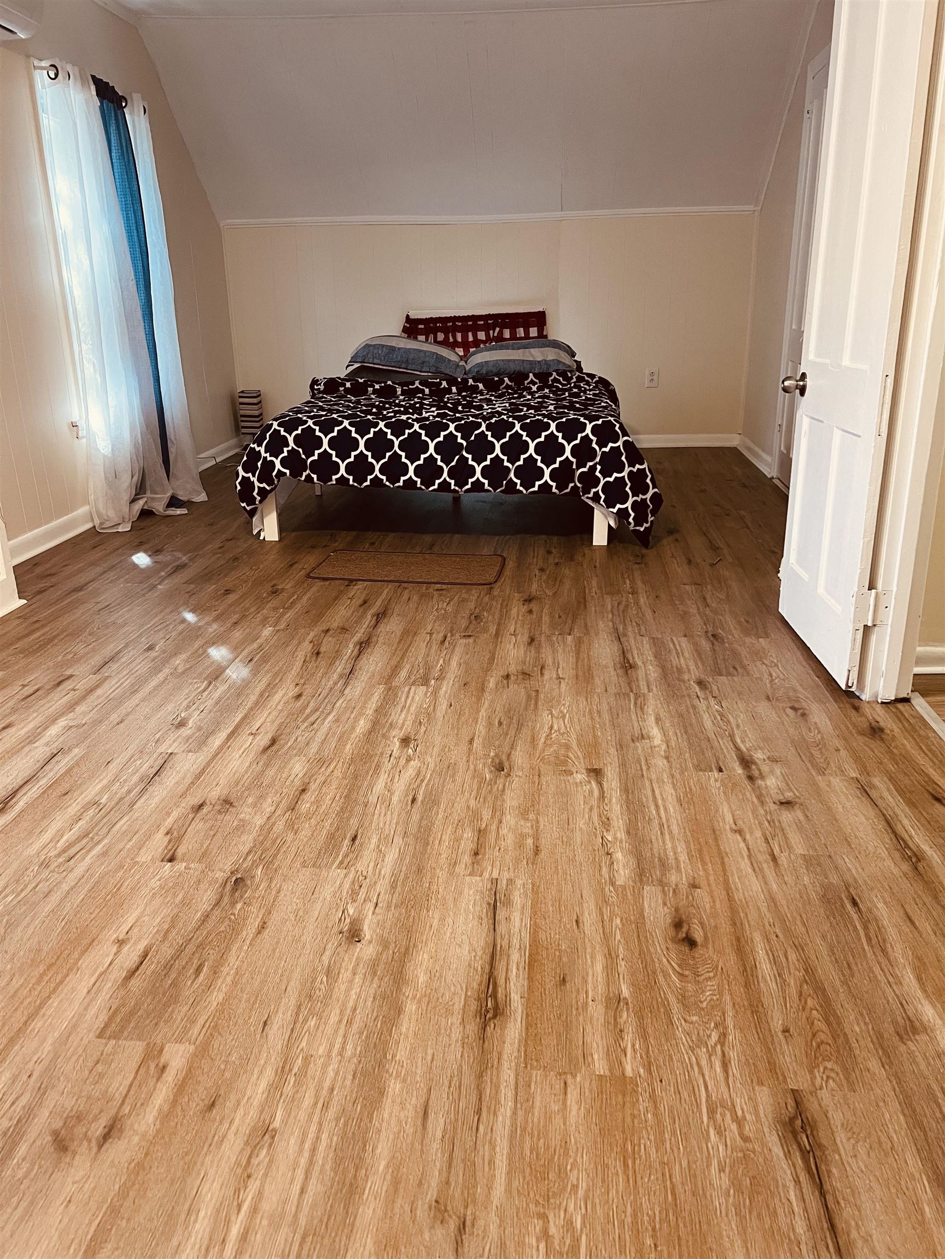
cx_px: 472
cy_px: 630
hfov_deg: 53.1
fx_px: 946
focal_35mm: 26
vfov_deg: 67.3
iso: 200
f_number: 1.5
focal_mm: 5.7
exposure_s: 1/60
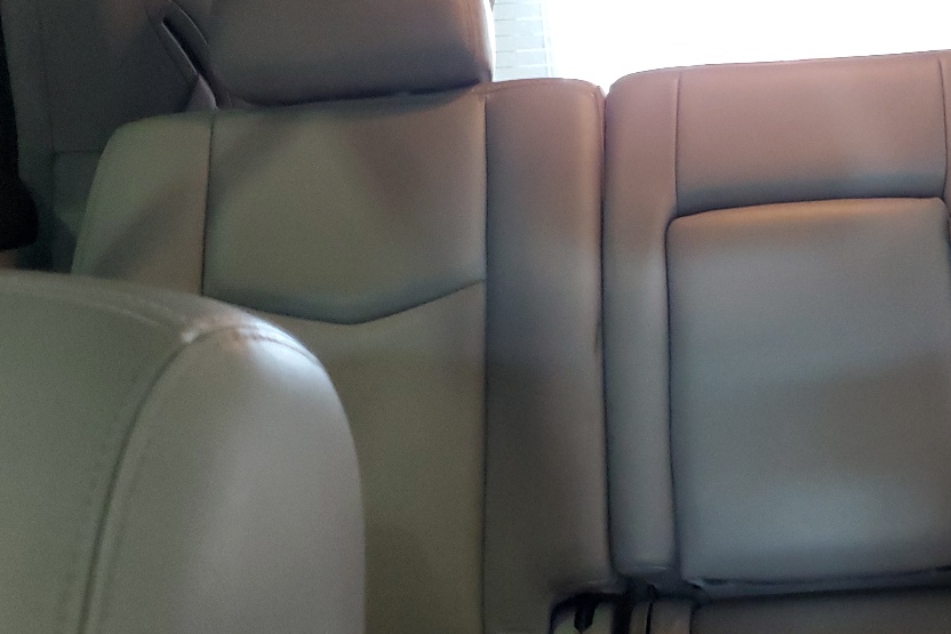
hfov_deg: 36.7
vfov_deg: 25.9
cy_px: 239
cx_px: 778
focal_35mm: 52
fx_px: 1374
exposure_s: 1/60.2
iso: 312
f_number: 1.5
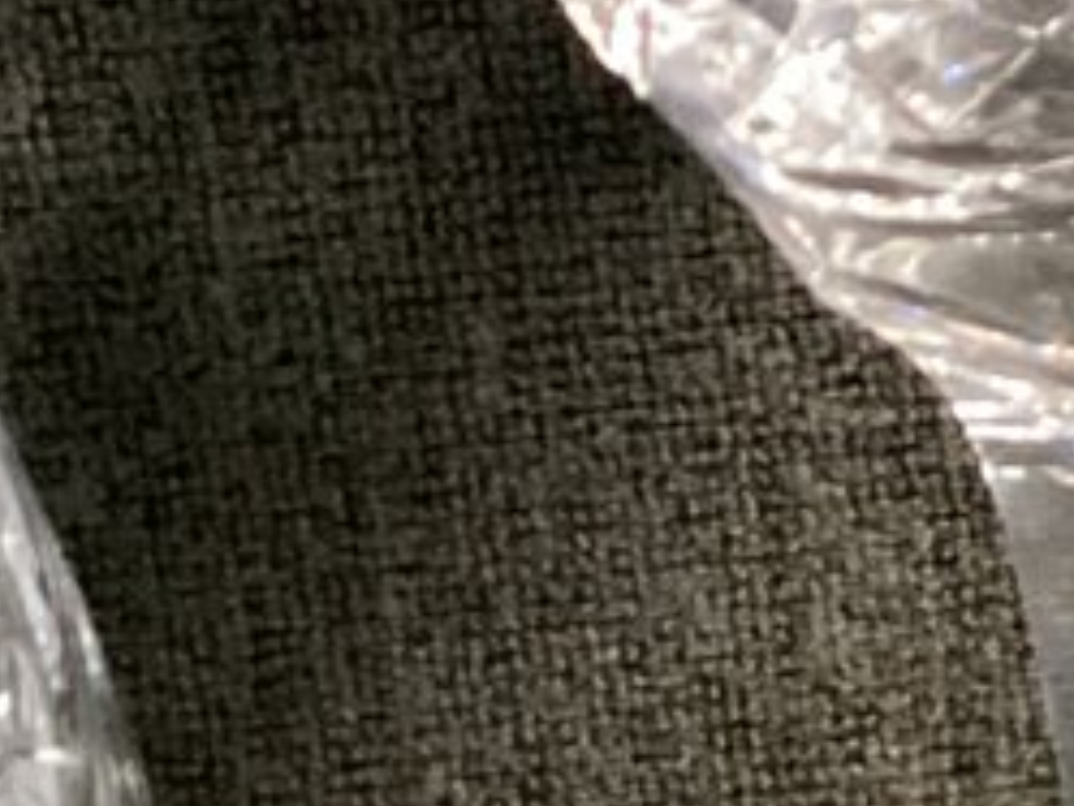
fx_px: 5836
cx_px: 2965
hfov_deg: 9.0
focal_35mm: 188
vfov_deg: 7.9
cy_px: 200
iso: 320
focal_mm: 3.3
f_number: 2.4
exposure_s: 1/50
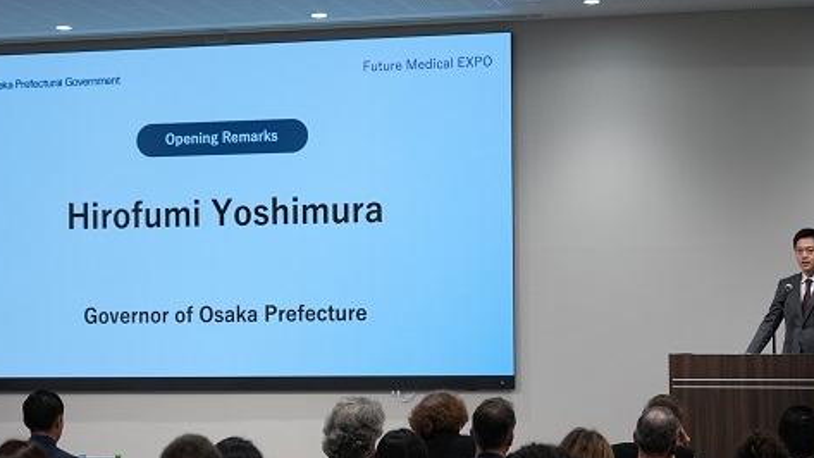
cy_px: 329
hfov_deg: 23.9
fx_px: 1921
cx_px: 394
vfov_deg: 13.6
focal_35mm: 89
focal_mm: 69
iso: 500
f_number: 4
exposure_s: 1/160
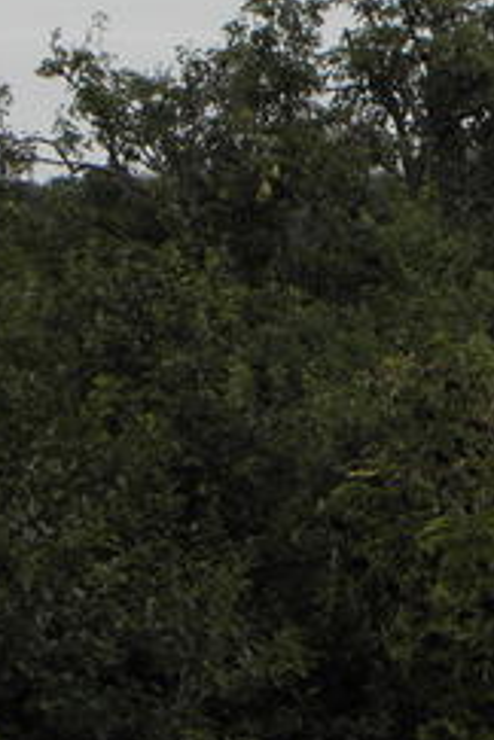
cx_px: 790
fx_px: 13358
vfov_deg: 3.2
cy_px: 174
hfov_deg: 2.1
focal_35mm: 649
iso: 64
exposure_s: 1/320
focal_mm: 42.26
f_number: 5
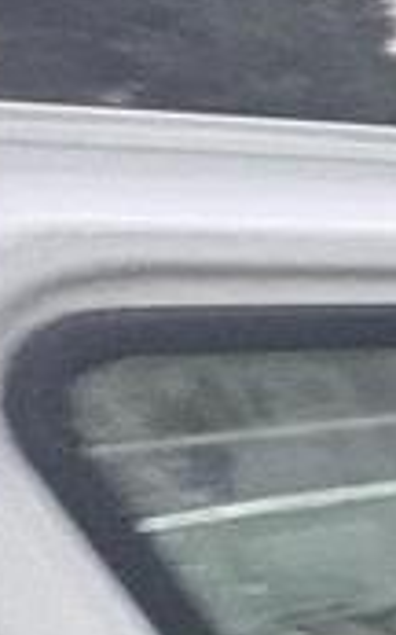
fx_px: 1331
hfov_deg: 8.6
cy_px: 918
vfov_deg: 22.6
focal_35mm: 77
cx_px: 1529
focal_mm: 2.22
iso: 800
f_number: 2.2
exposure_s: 1/60
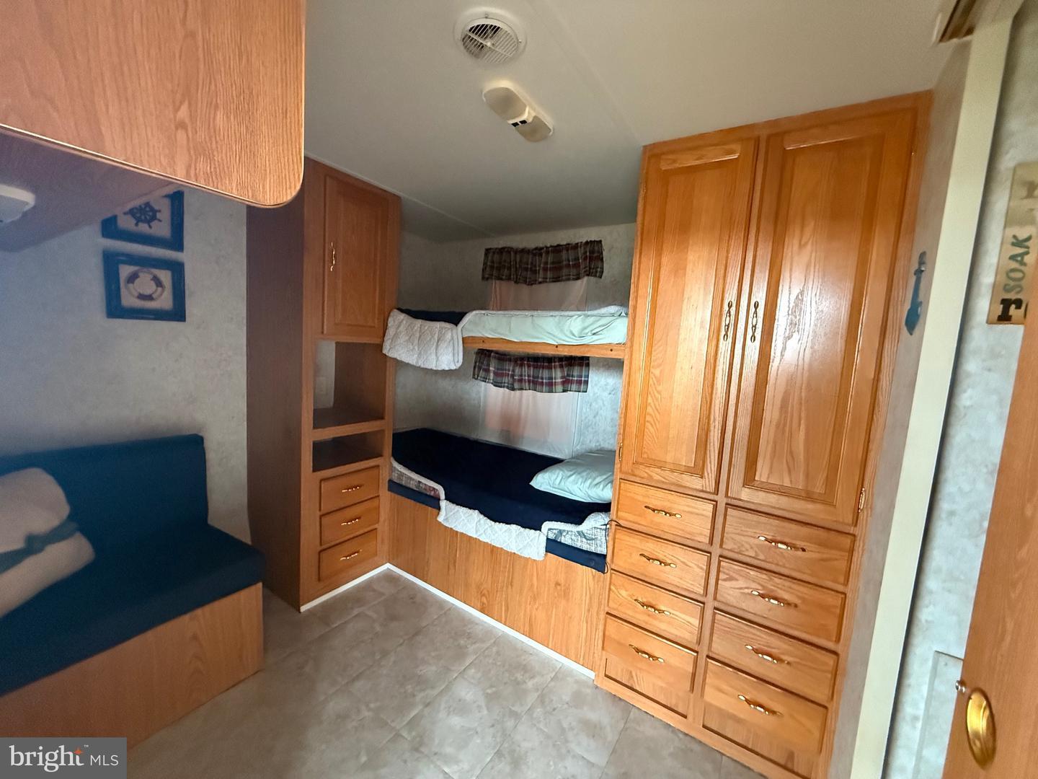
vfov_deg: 85.7
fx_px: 420
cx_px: 519
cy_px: 390
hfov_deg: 102.1
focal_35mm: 14
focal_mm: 2.22
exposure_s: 1/60
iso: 1250
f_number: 2.2
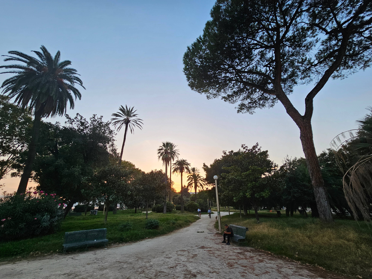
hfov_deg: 106.2
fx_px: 140
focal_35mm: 13
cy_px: 140
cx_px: 186
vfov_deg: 89.9
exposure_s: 1/120
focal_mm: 2.2
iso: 64
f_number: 2.2
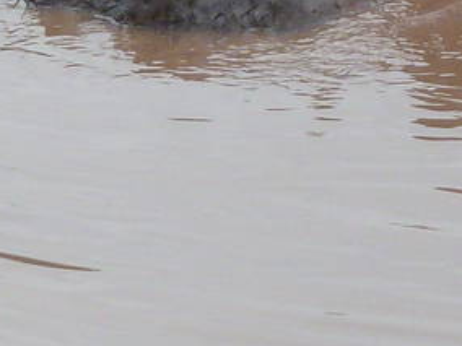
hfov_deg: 3.7
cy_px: -210
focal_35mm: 540
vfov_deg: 2.7
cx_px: 350
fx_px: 7207
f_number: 4.3
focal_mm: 15.8
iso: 160
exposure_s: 1/320
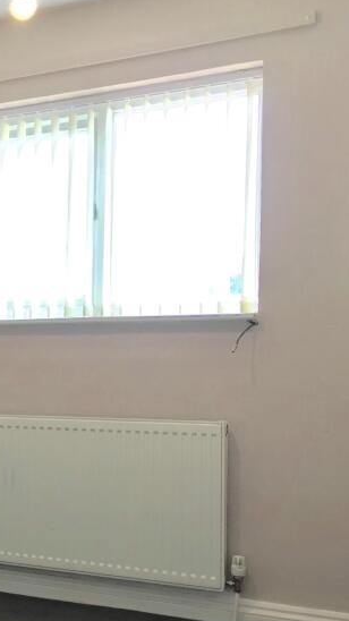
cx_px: -190
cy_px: 394
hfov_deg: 18.4
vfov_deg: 36.4
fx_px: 938
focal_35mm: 57
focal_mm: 3.99
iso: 25
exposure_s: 1/50
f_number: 1.8
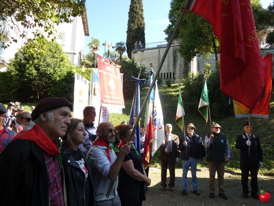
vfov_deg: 53.1
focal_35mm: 26
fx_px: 206
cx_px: 137
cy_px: 103
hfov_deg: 67.3
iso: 80
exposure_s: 1/200
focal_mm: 4.6
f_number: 3.1
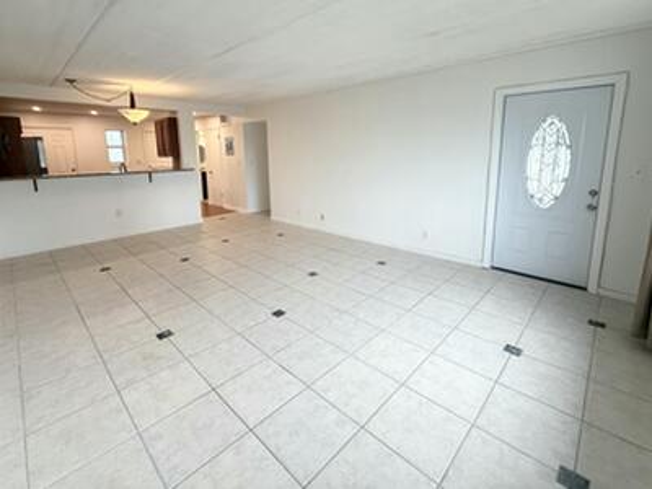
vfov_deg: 85.7
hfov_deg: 102.1
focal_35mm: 14
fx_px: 264
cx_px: 326
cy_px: 244
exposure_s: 1/120
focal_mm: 2.22
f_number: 2.2
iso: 200
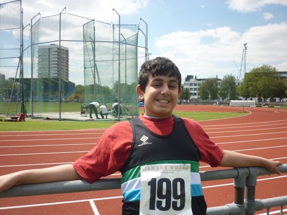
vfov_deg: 42.9
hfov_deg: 55.4
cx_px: 144
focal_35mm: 33
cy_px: 108
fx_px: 274
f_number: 8
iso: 80
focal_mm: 5.5
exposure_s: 1/125
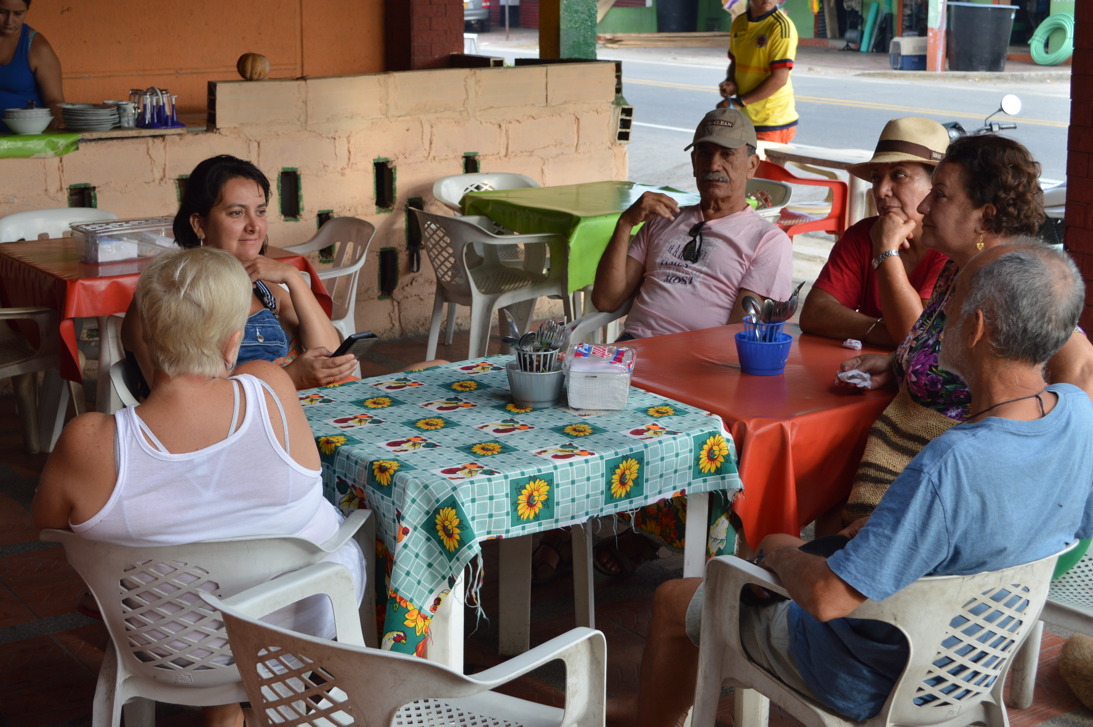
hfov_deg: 35.3
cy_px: 280
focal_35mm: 57
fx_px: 1718
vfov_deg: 23.8
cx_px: 528
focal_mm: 29
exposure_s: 1/80
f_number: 5.6
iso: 100
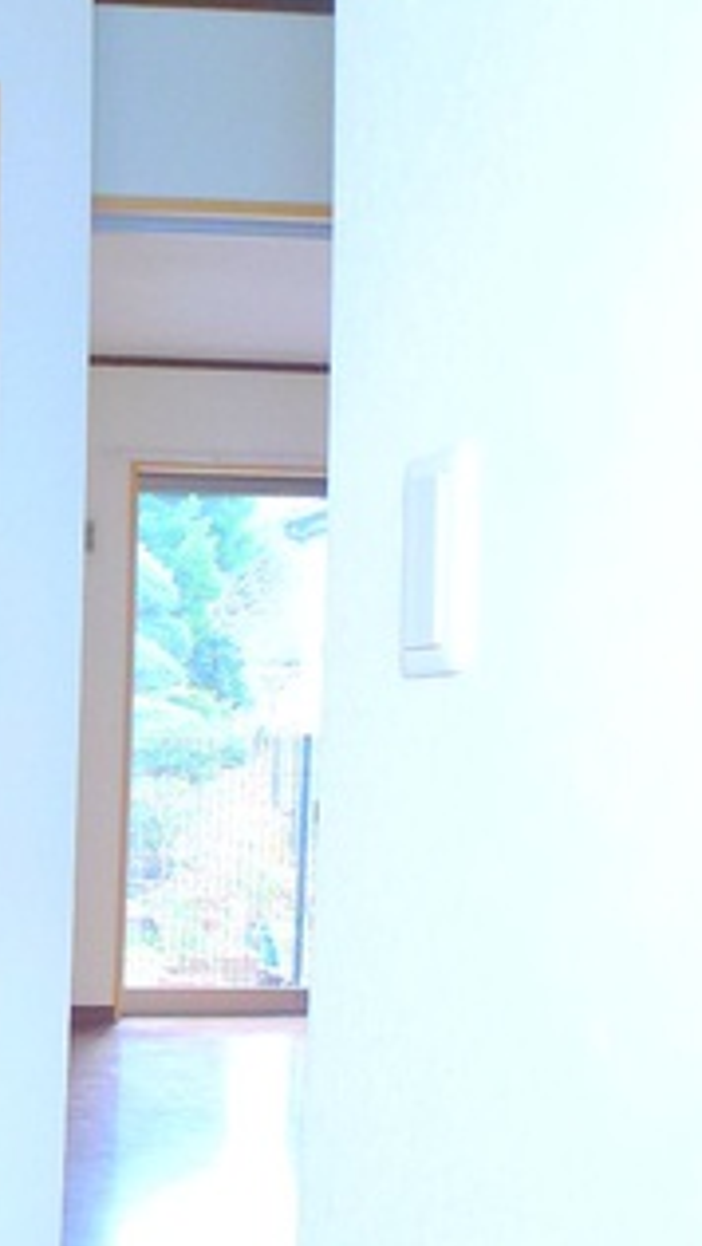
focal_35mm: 58
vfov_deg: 35.5
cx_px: -290
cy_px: 871
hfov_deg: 18.8
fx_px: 1917
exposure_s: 1/60
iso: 400
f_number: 2
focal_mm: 5.1
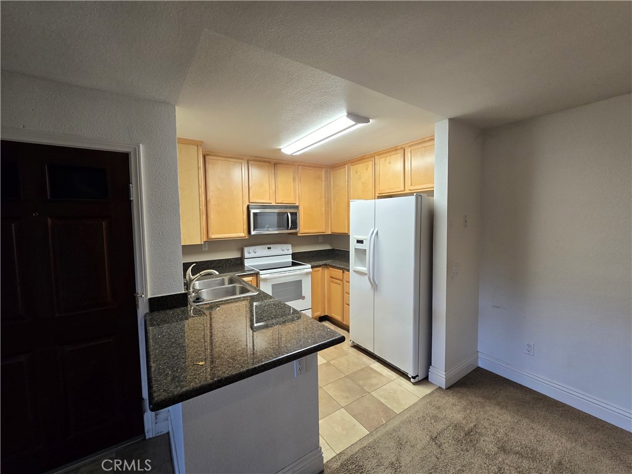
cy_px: 237
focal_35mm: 13
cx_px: 316
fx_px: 237
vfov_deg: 89.9
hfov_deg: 106.2
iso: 125
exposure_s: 1/60
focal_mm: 2.2
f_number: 2.2
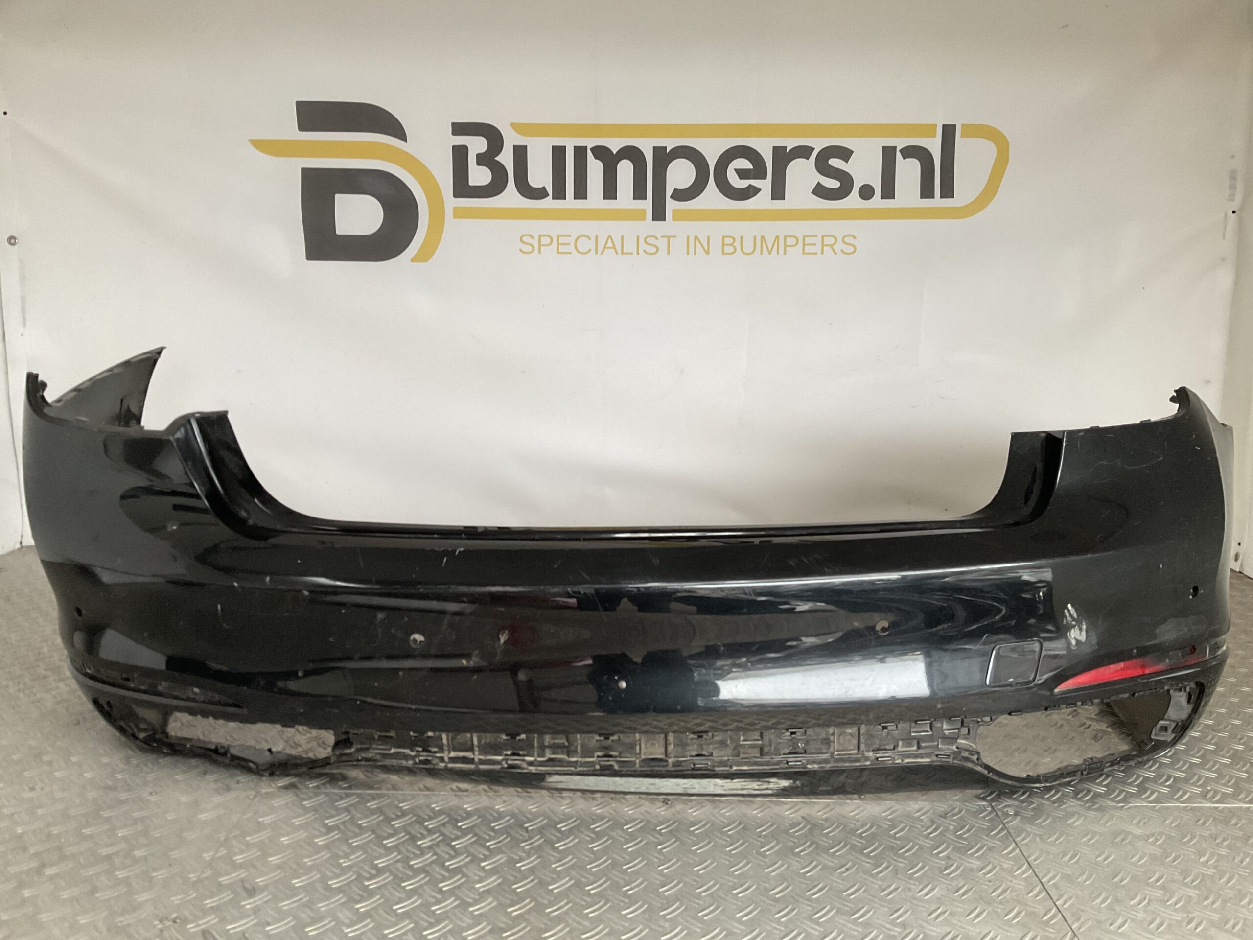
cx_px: 626
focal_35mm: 29
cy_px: 470
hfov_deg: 61.7
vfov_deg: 48.2
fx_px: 1050
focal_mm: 3
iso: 80
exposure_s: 1/50
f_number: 1.8
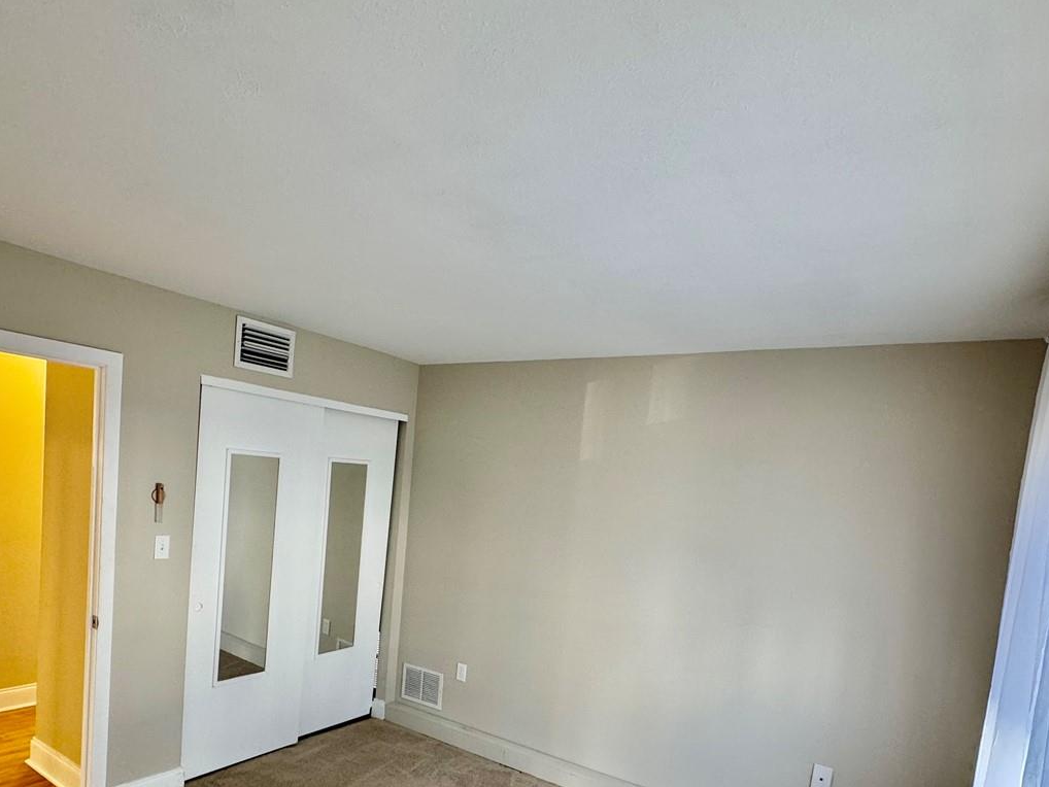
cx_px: 493
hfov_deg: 76.3
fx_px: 667
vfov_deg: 59.5
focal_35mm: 22
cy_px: 533
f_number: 2.2
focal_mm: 2.22
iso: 200
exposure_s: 1/60
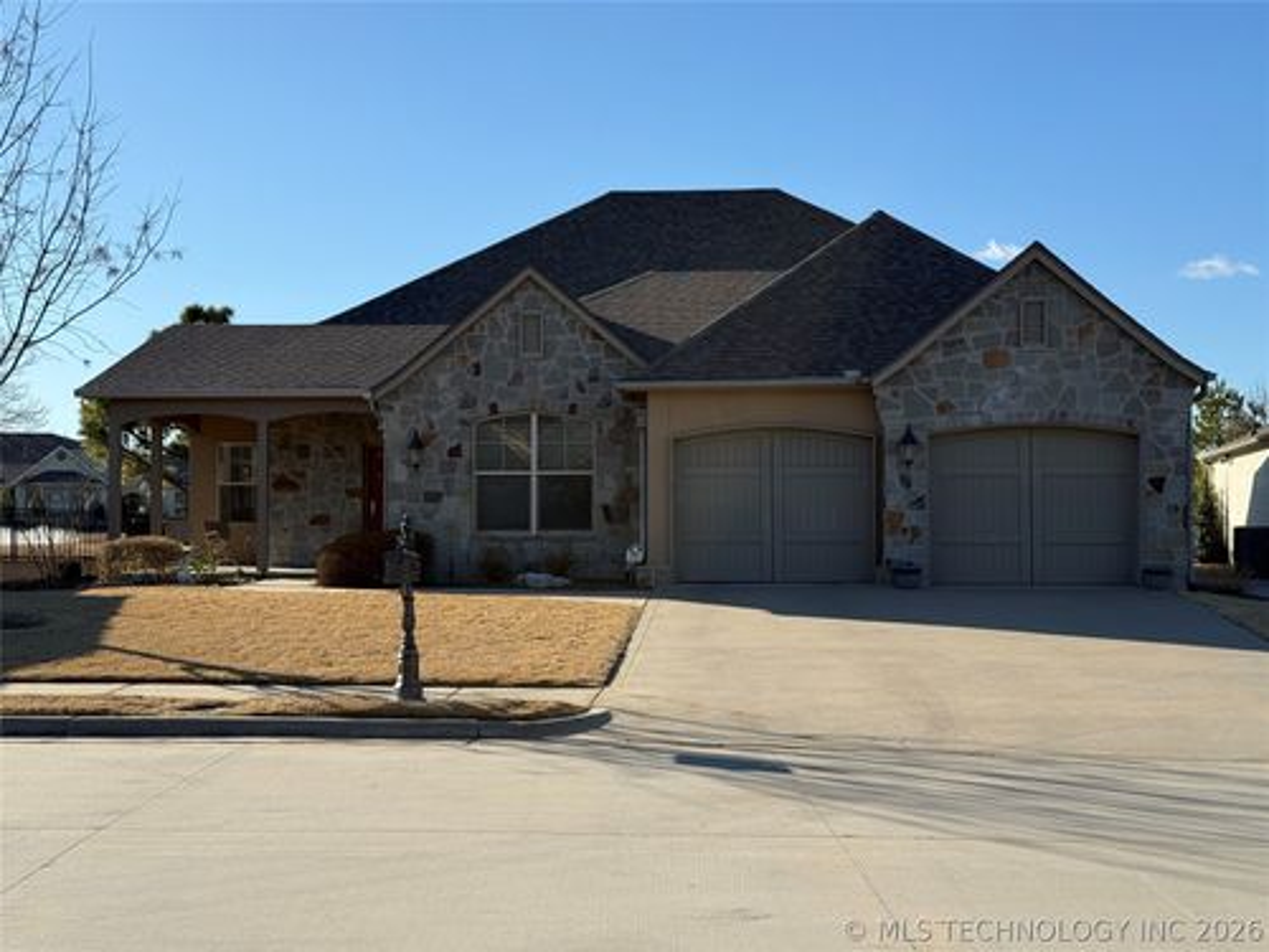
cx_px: 634
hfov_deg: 39.7
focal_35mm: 48
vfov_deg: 30.3
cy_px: 476
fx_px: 1760
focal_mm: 6.76
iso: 80
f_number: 1.78
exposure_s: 1/4587
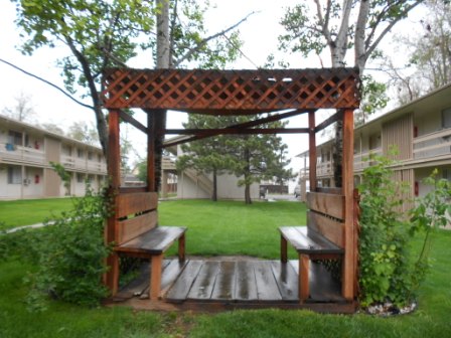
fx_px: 339
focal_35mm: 26
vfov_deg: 53.1
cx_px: 226
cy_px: 169
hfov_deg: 67.3
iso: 80
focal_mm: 4.6
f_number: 3.2
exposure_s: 1/50
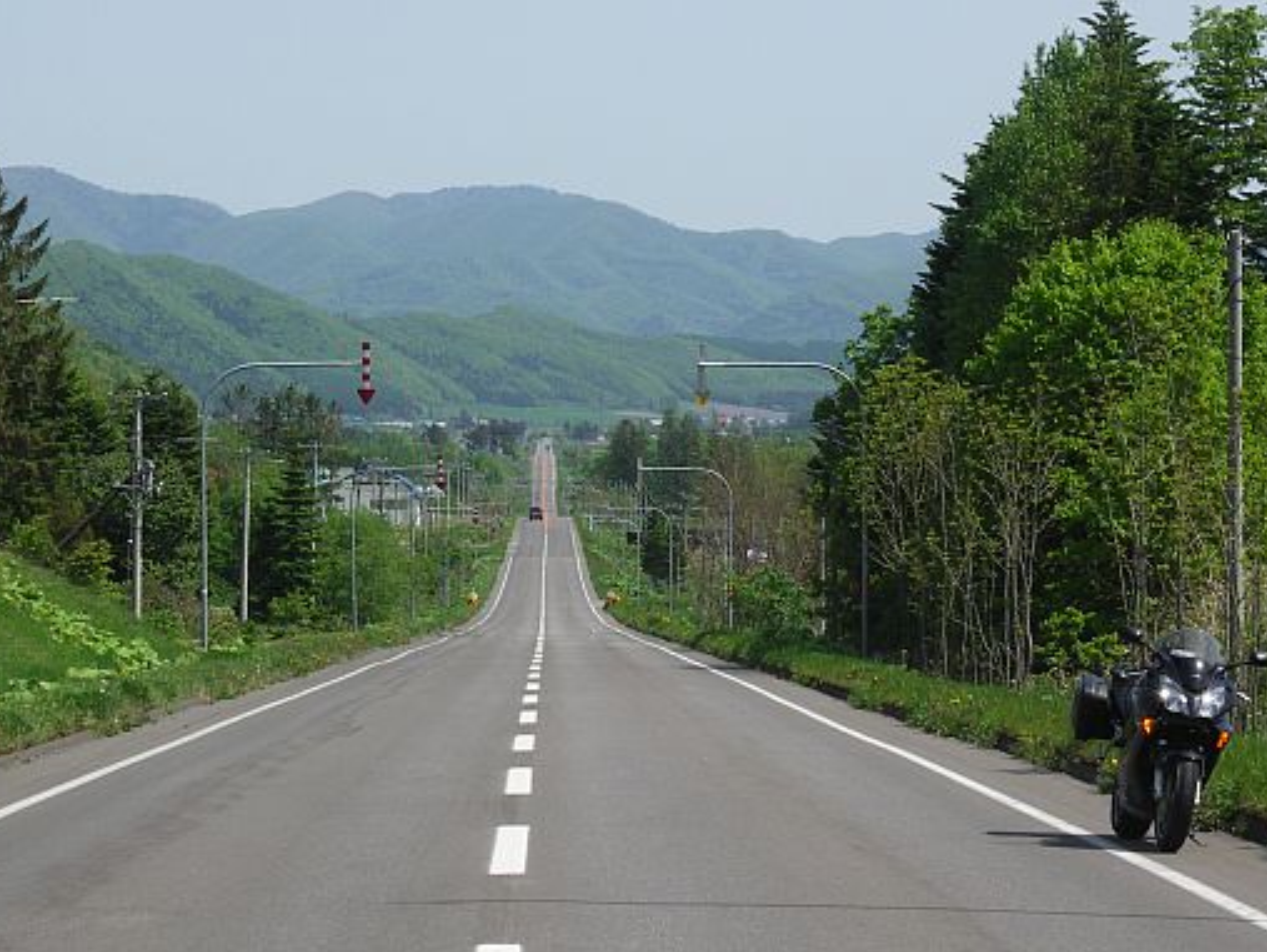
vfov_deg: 10.6
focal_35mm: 140
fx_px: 5128
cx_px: 567
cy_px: 437
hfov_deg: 14.1
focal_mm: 28.7
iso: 80
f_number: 11
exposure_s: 1/125
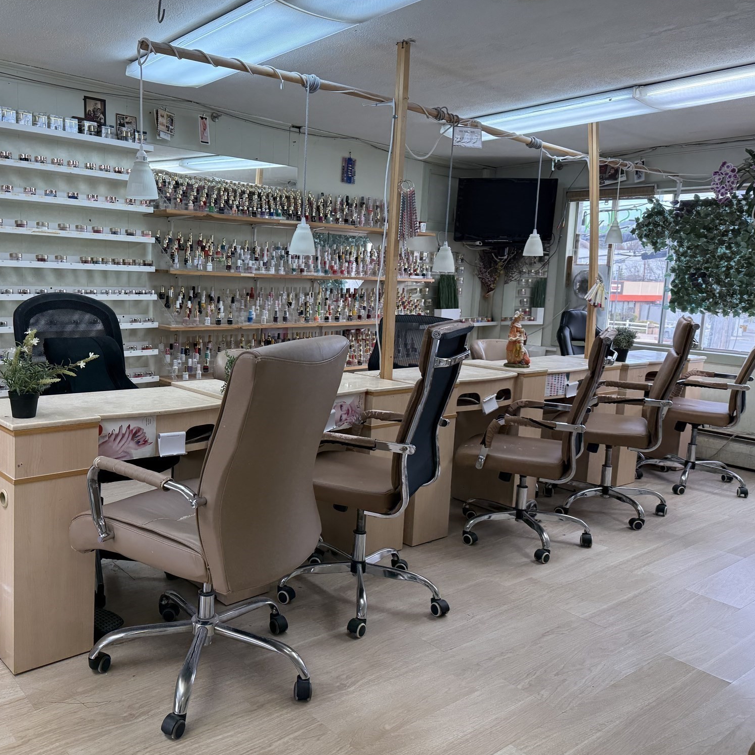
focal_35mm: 29
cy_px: 372
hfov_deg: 54.7
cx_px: 267
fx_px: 716
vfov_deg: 55.6
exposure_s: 1/231
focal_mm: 6.76
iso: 125
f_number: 1.78
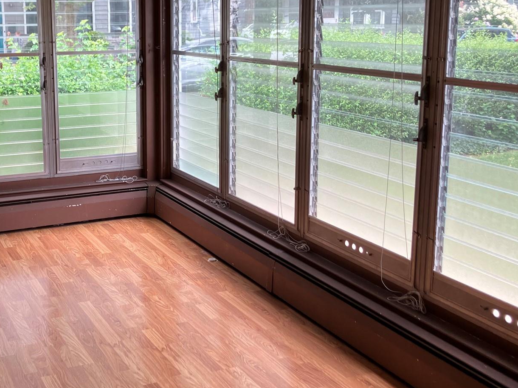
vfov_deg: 30.7
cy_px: 139
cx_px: 127
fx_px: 703
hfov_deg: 39.3
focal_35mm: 47
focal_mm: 3.99
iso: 32
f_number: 1.8
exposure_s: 1/120
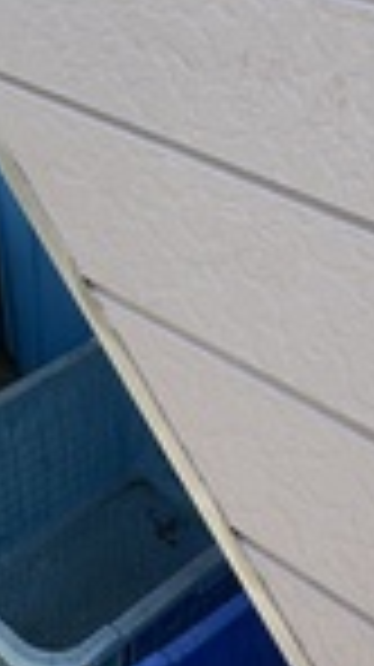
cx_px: 20
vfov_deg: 28.3
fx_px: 1272
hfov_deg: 16.5
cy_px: 68
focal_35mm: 72
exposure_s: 1/435
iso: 40
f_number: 2.2
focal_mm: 2.22
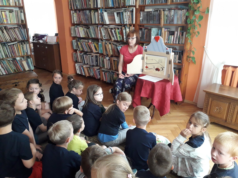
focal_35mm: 27
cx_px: 119
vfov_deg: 51.4
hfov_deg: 65.3
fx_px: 186
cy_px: 89
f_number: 1.9
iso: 250
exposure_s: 1/50
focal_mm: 3.6
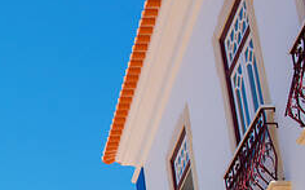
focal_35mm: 118
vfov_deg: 10.7
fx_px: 980
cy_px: 280
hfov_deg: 16.4
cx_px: -131
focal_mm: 35
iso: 100
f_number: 4.5
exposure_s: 1/200
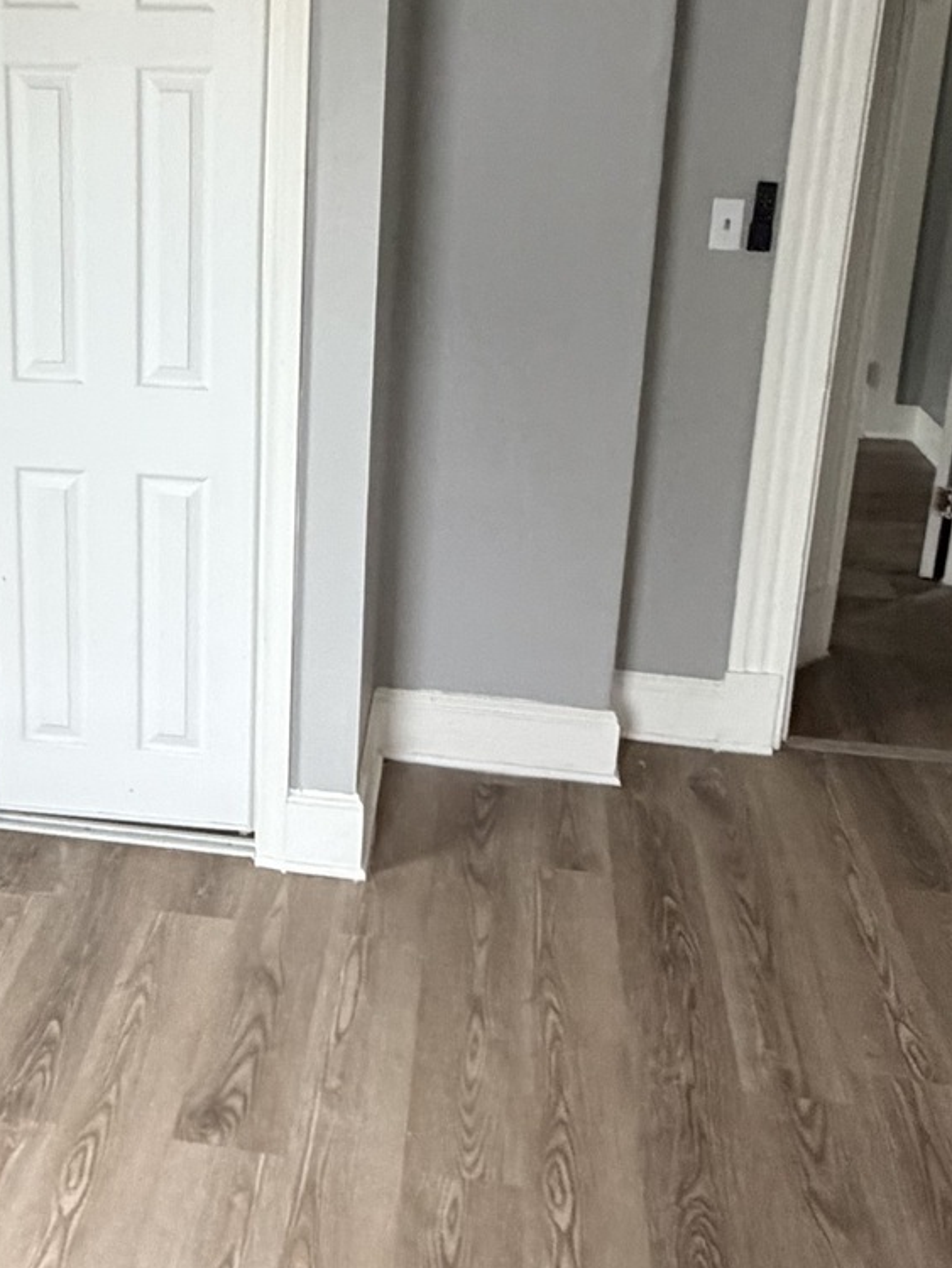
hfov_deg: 33.0
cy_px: 470
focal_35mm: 43
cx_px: 249
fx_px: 1576
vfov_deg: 43.5
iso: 400
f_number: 2.2
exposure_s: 1/60
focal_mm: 2.22
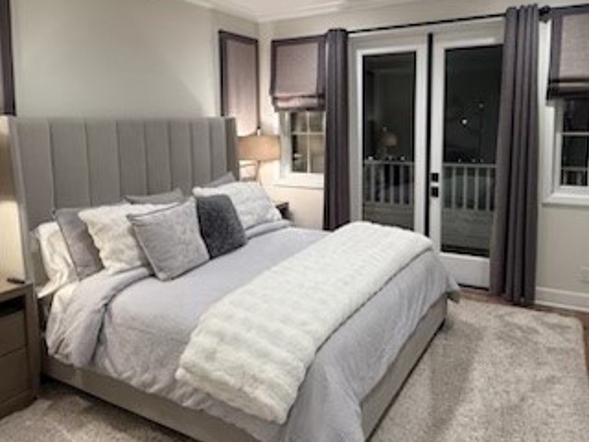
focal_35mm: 28
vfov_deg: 49.3
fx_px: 476
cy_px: 166
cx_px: 294
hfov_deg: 63.4
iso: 200
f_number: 2.2
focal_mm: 2.22
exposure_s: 1/60
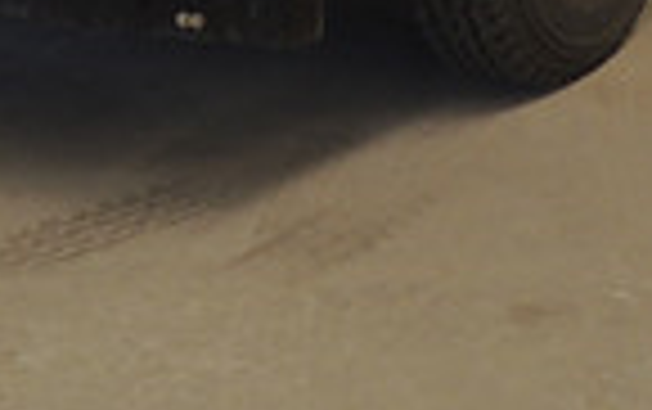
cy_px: -588
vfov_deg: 9.2
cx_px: 553
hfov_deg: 16.1
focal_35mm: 128
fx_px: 2277
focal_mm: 4.3
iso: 100
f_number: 2.8
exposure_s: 1/30
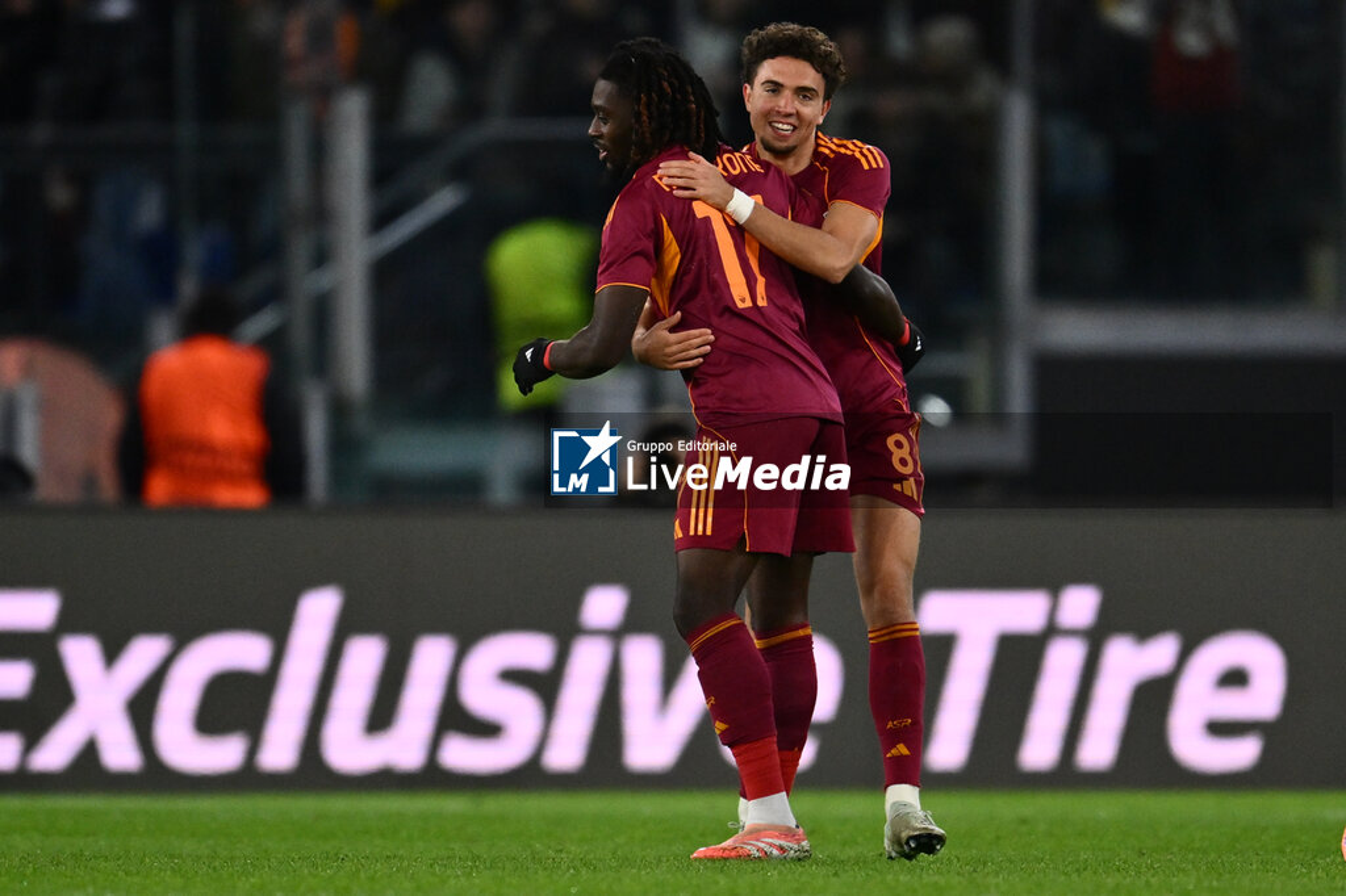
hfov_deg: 3.7
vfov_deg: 2.5
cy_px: 448
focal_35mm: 560
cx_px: 673
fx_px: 20930
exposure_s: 1/2000
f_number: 4
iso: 2500
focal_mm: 560
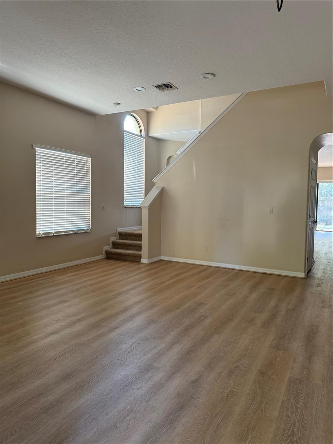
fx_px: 308
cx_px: 166
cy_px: 222
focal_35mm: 24
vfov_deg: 71.6
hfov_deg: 56.8
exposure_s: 1/121
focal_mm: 6.76
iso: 200
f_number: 1.78
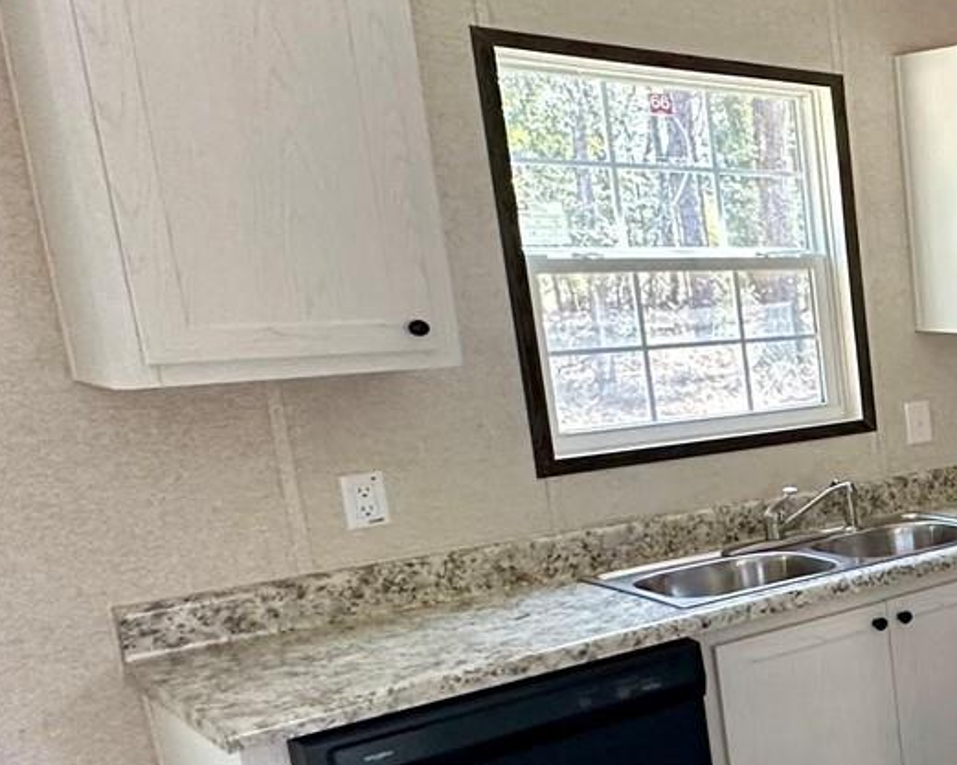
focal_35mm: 42
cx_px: 1444
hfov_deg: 28.3
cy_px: 469
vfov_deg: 35.5
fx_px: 1189
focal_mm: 2.22
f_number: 2.2
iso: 320
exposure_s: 1/93
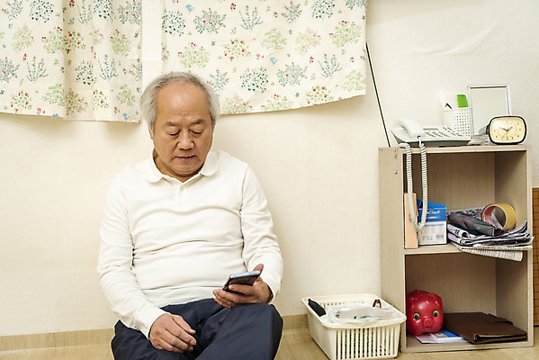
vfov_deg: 29.3
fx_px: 689
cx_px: 270
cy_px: 180
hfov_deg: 42.7
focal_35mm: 46
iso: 320
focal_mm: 46
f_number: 2.8
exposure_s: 1/125
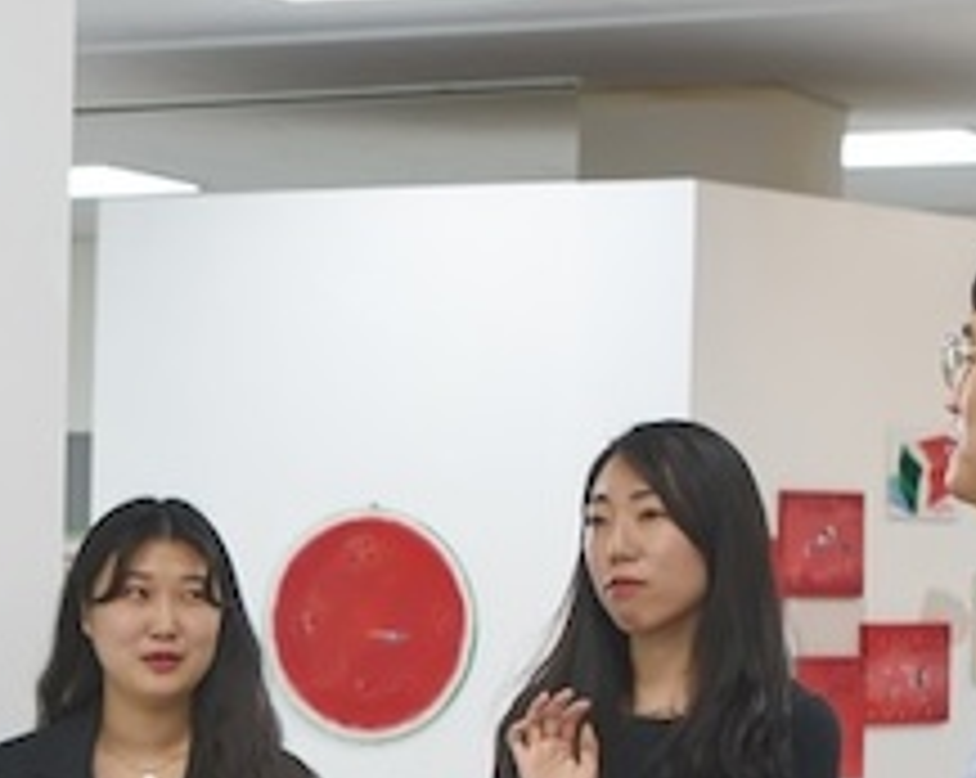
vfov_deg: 10.7
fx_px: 4096
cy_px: 911
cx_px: 72
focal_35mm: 142
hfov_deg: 13.5
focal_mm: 32
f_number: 6.3
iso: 400
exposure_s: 1/50
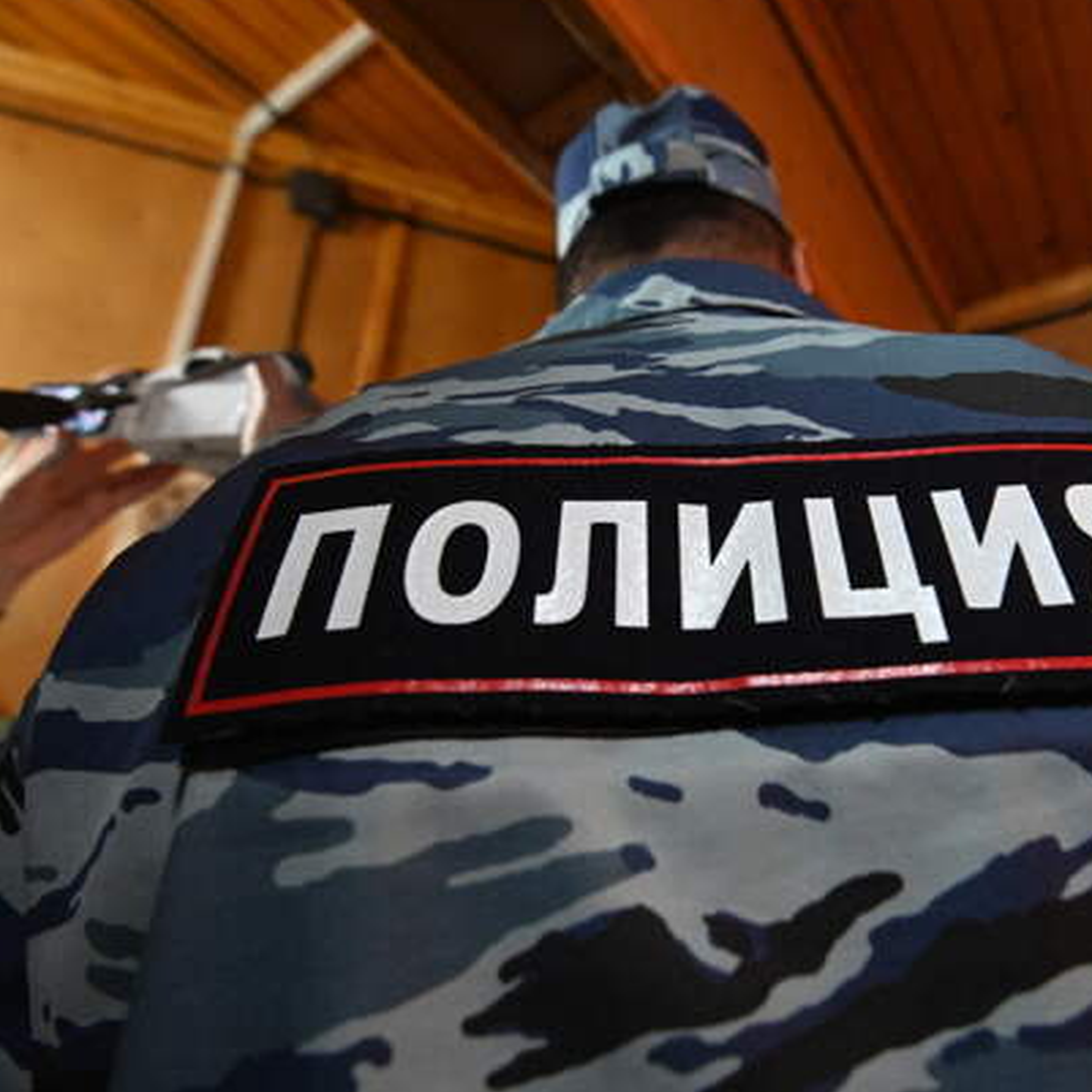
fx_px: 749
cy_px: 543
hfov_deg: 70.4
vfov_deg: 72.1
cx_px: 711
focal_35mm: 21
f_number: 4
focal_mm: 16
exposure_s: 1/200
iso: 5000
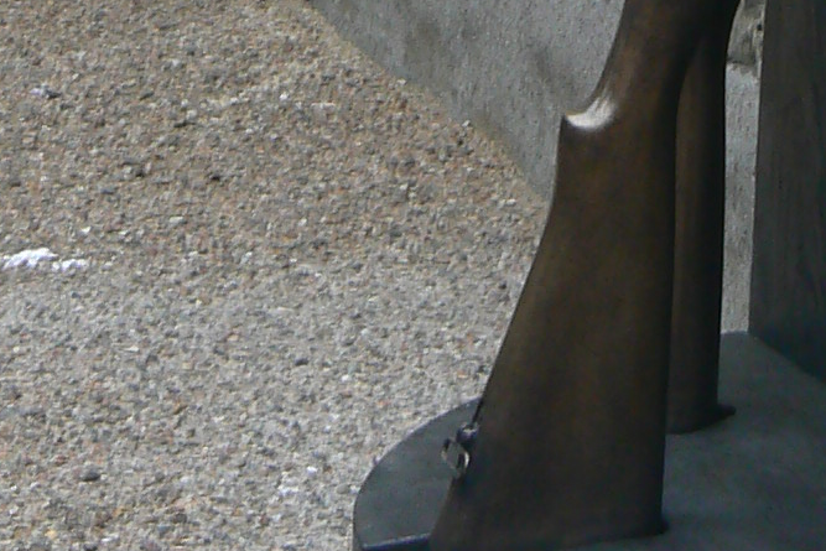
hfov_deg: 12.9
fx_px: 3626
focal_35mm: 158
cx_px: 695
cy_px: -883
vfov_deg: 7.9
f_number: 3.2
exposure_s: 1/50
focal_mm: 6
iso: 80
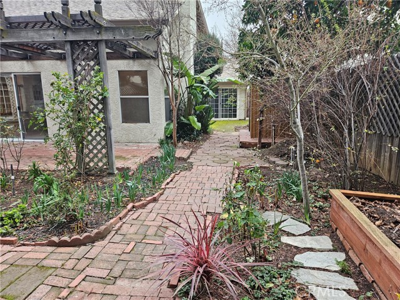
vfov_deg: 58.9
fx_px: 266
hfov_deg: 73.9
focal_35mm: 23
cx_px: 200
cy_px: 150
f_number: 1.8
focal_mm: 5.4
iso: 100
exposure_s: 1/120
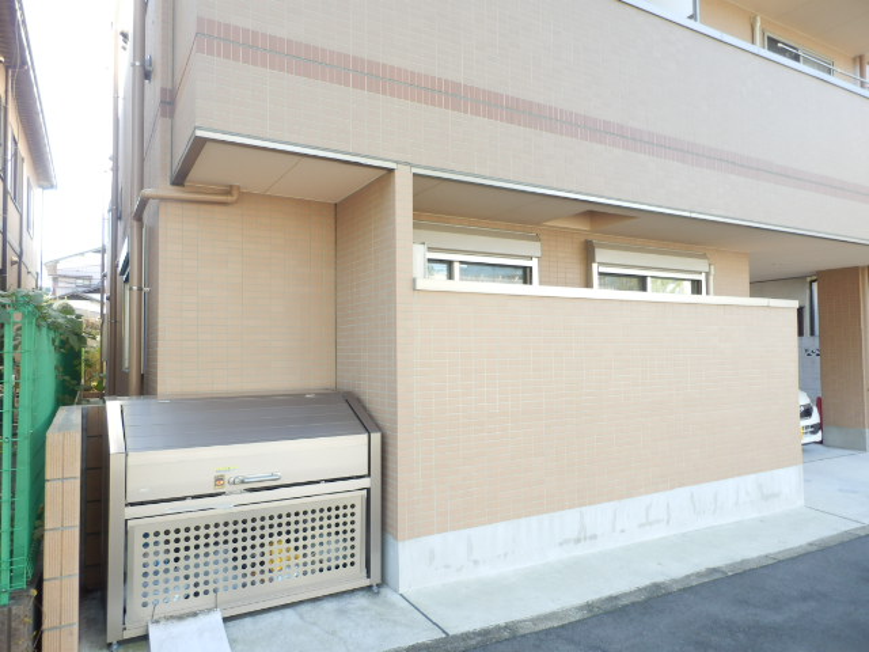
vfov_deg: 56.8
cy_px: 326
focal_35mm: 24
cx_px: 434
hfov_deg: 71.6
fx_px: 602
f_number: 3
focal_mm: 4.2
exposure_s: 1/60
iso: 80
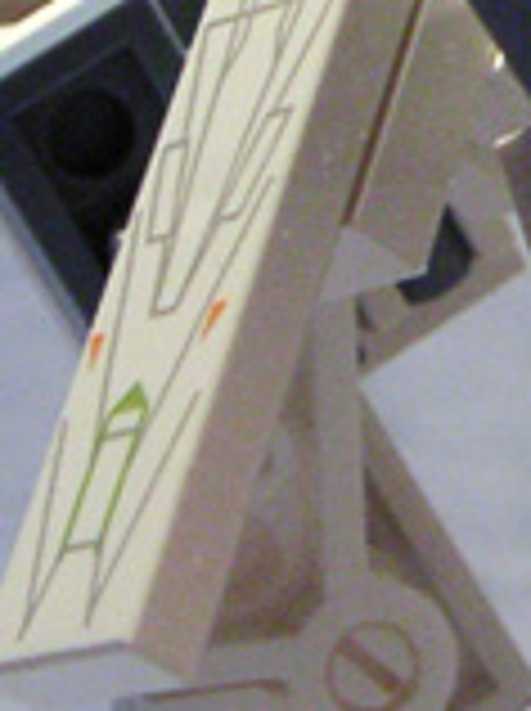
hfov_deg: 7.4
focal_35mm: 193
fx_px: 3958
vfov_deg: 10.3
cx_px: 1026
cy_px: 220
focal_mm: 6
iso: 100
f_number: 2.8
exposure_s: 1/45
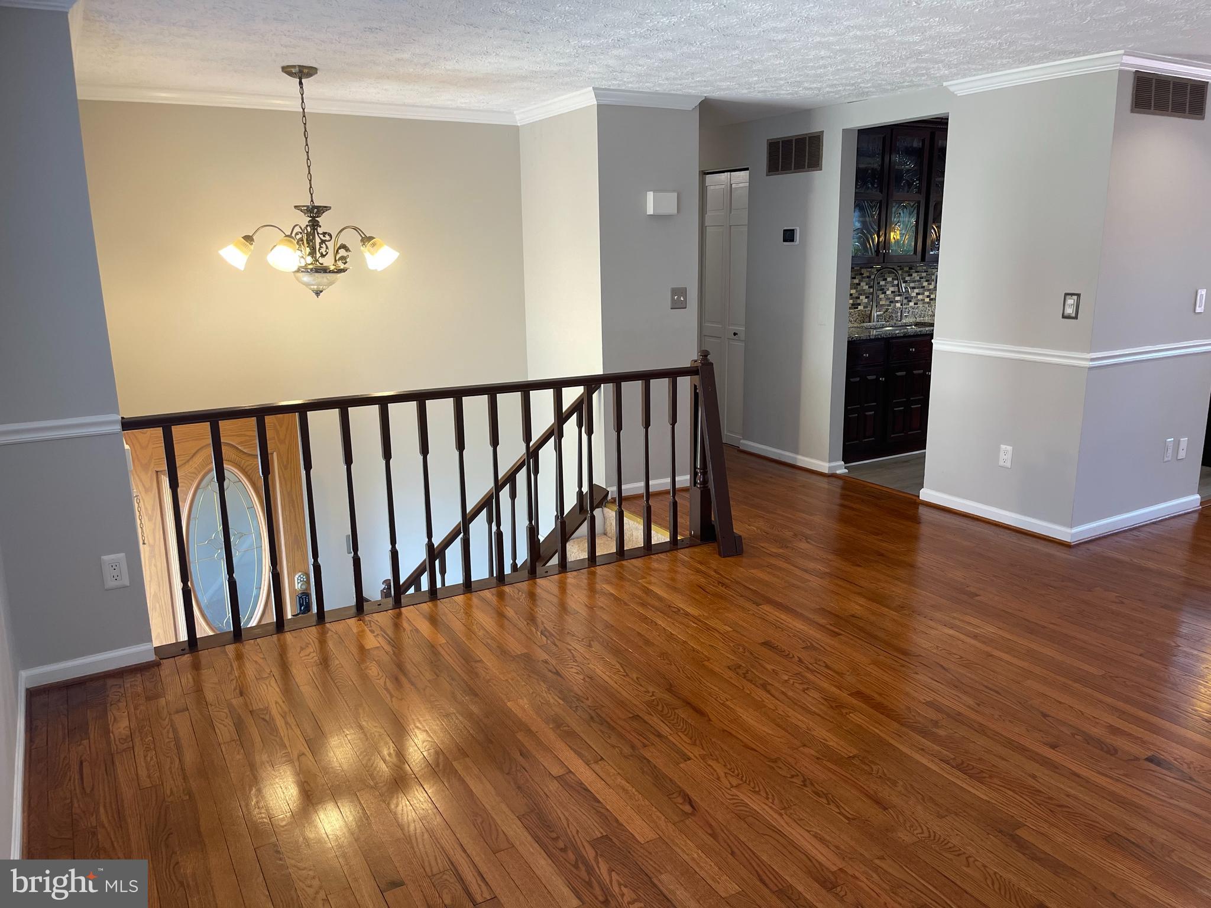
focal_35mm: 25
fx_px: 875
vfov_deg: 54.9
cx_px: 606
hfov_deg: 69.4
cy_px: 454
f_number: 1.6
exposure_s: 1/120
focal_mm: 5.1
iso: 100
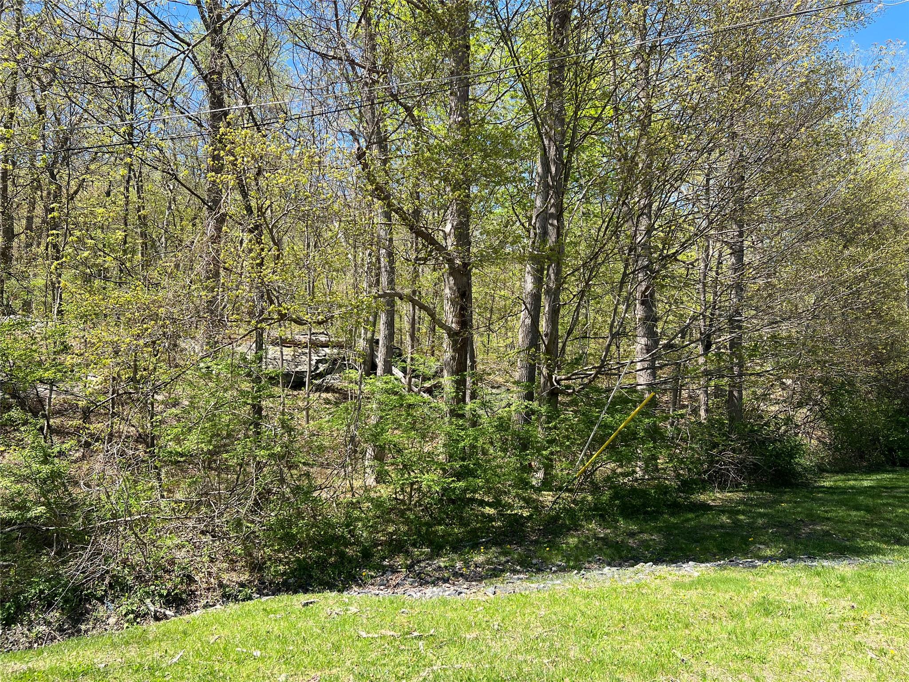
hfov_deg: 67.3
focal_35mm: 26
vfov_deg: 53.1
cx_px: 454
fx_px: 683
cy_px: 341
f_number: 1.5
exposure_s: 1/1238
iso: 50
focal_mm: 5.7
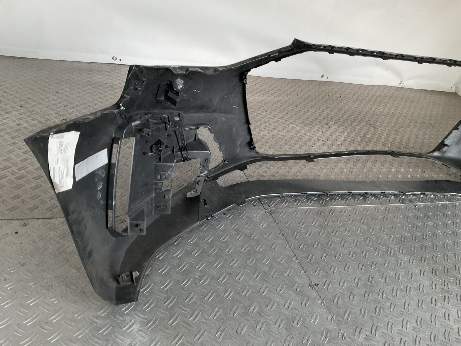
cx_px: 230
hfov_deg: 61.7
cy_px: 173
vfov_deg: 48.2
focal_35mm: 29
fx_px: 386
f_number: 1.8
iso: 200
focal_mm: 3
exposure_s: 1/33
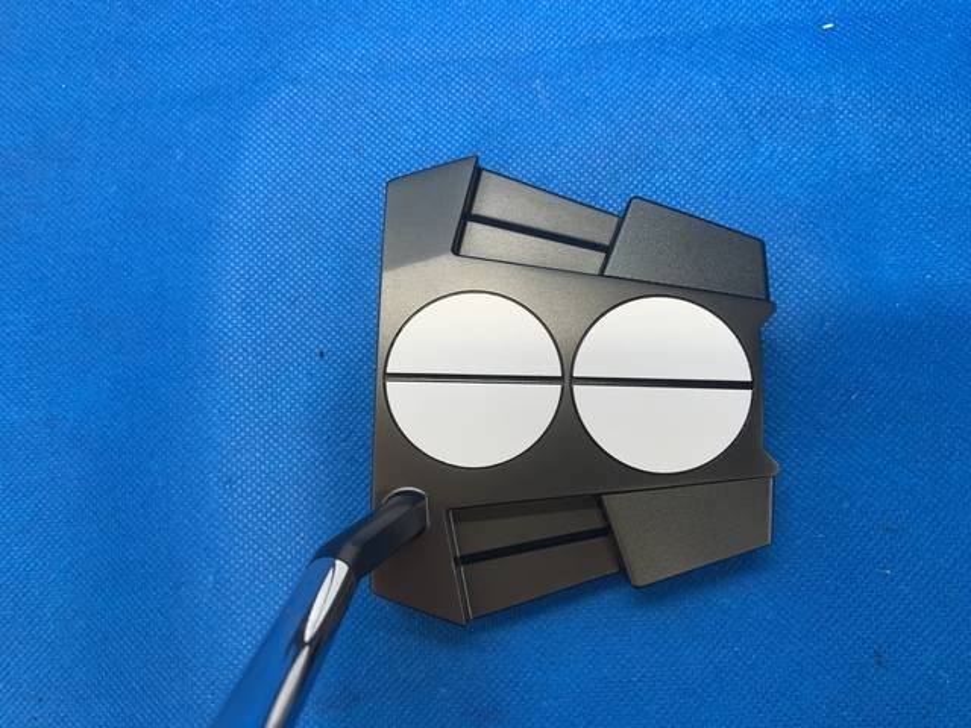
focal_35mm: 26
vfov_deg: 53.1
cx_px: 486
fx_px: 729
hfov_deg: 67.3
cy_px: 364
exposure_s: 1/60
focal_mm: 4.25
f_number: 1.8
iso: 80
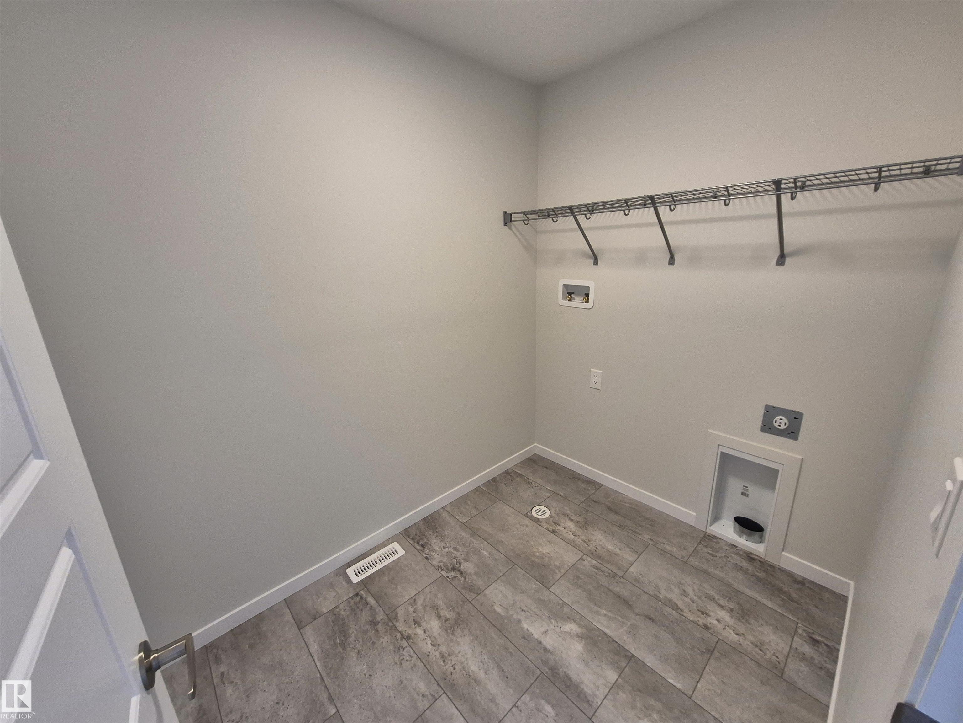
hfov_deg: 106.2
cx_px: 482
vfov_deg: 89.9
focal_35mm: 13
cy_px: 362
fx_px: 362
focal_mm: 1.74
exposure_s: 1/60
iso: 200
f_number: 2.2
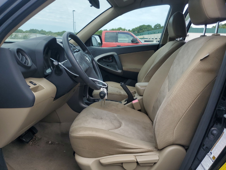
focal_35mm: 26
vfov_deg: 53.1
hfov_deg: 67.3
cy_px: 85
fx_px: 170
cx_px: 113
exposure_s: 1/1429
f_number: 1.5
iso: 50
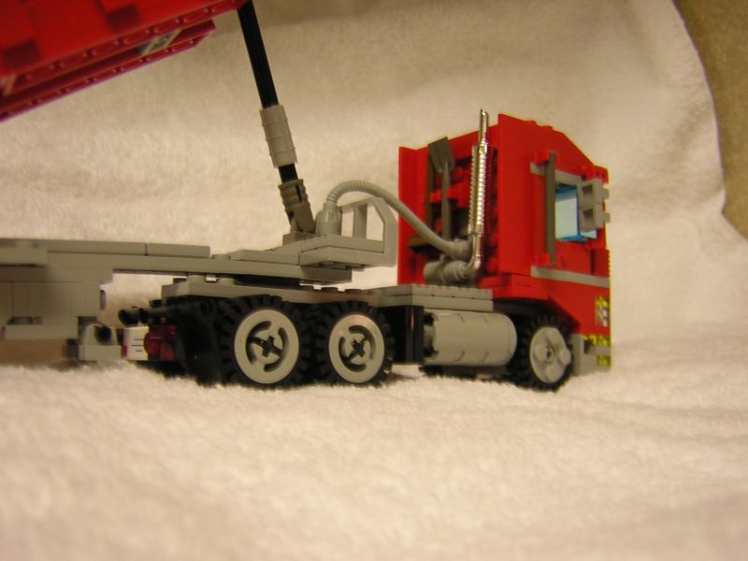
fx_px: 778
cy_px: 280
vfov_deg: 39.7
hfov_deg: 51.4
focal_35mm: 36
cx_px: 374
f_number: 2.6
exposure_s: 1/5
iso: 100
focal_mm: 4.7
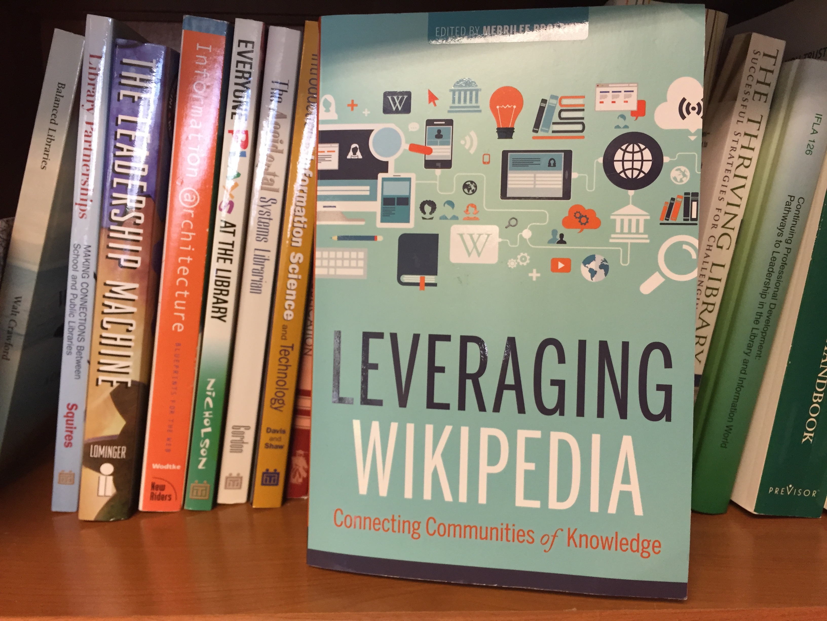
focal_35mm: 29
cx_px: 414
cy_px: 310
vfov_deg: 48.2
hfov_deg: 61.7
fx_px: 693
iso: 100
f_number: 2.2
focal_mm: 4.15
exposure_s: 1/30
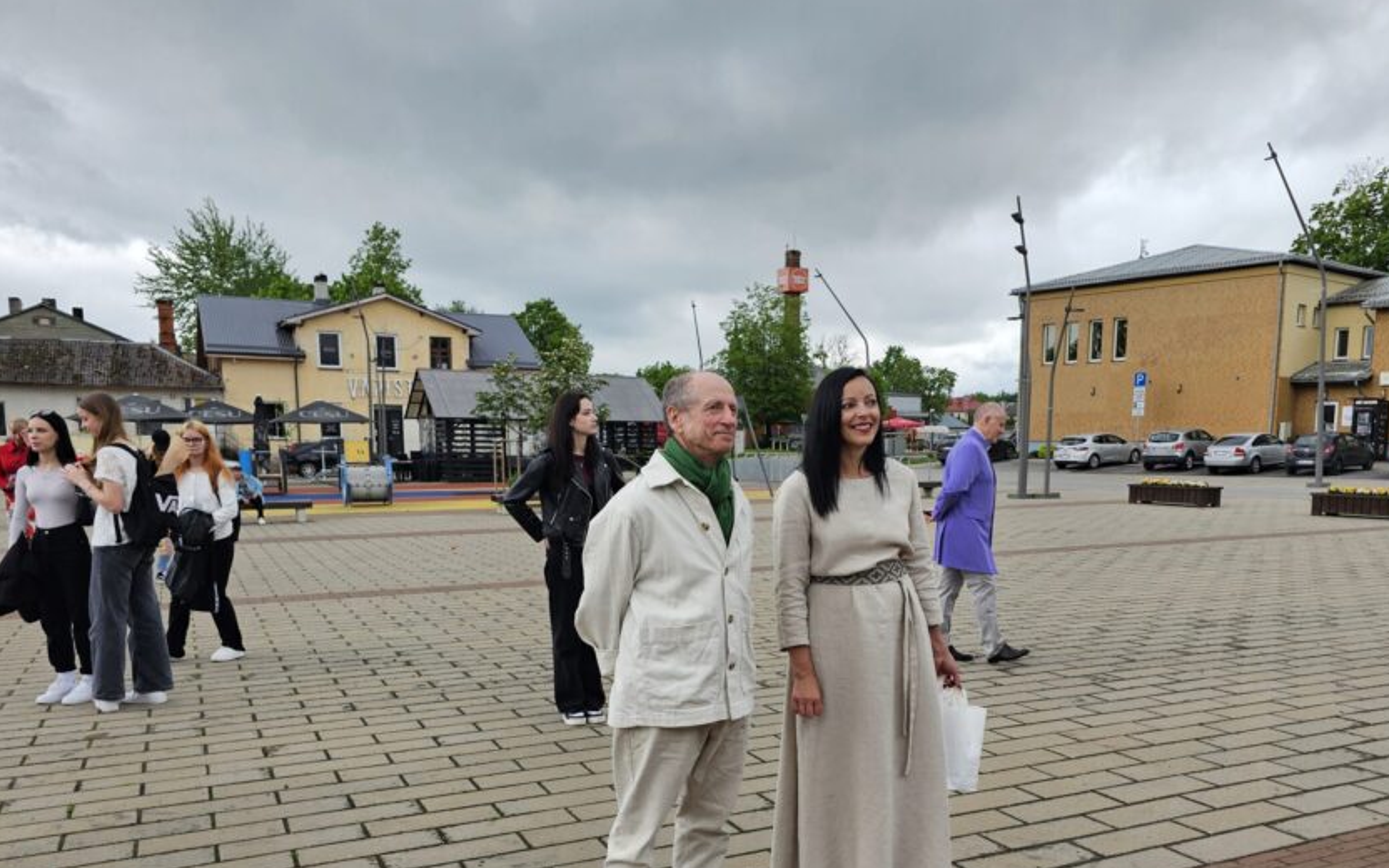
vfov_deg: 41.2
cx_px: 743
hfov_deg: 62.8
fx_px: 1136
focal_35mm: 30
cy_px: 594
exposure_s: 1/222
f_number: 1.7
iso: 10
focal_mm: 6.3
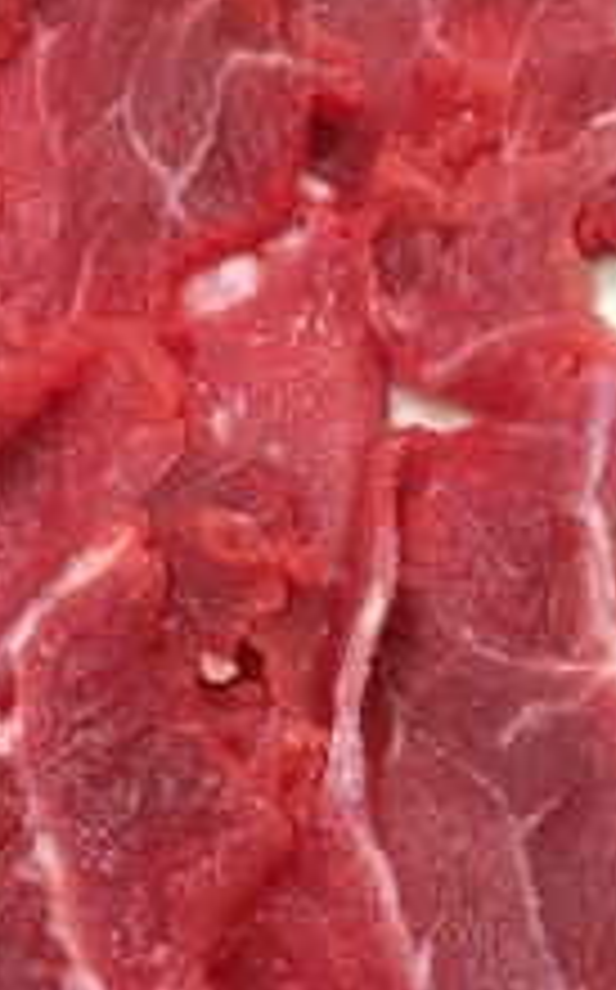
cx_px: -74
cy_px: 914
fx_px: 2639
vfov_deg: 20.7
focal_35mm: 98
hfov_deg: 13.0
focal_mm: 4.15
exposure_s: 1/17
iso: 50
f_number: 2.2
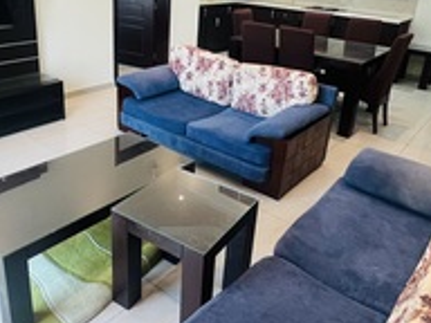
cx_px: 187
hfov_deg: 58.2
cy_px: 111
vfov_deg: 44.9
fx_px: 386
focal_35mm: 31
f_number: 1.8
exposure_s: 1/50
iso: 400
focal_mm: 1.57
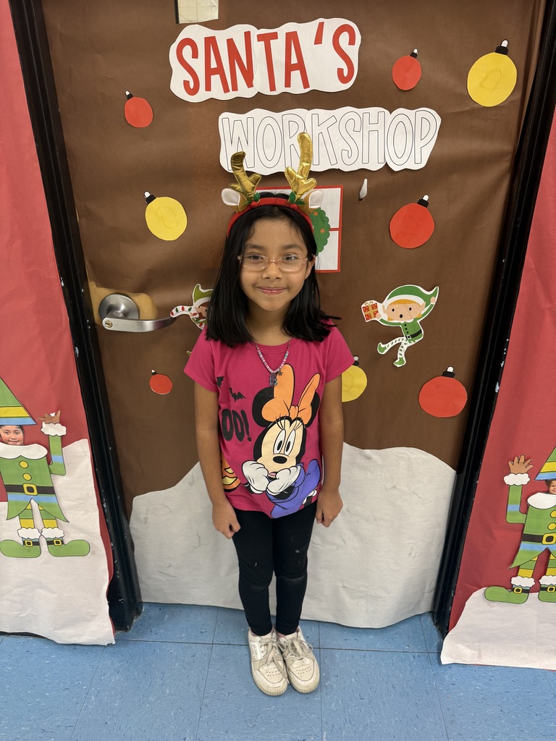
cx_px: 278
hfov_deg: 56.8
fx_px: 514
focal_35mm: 24
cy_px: 370
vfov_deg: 71.6
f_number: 1.78
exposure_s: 1/60
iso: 125
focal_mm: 6.76
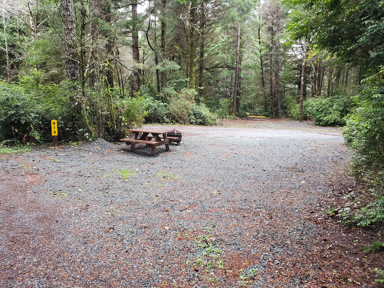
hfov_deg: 67.3
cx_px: 192
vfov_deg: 53.1
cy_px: 144
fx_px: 288
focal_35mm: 26
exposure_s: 1/40
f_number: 2.4
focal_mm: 4.3
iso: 200
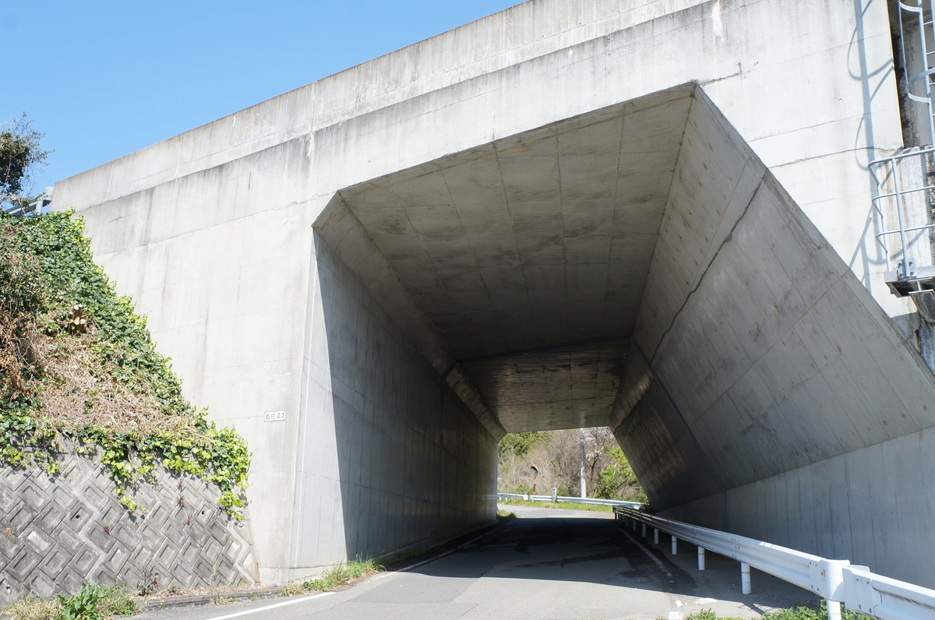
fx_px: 817
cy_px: 310
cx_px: 468
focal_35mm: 32
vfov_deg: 41.6
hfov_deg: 59.6
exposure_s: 1/250
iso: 200
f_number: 8
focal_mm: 21
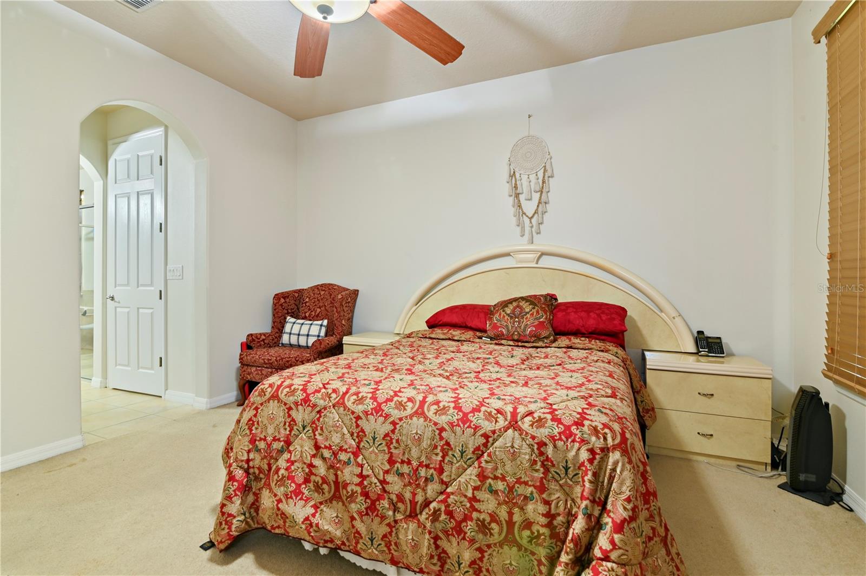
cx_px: 433
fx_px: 384
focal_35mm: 16
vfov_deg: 73.6
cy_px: 288
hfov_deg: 96.8
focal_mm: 16
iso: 100
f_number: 8
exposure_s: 1.6
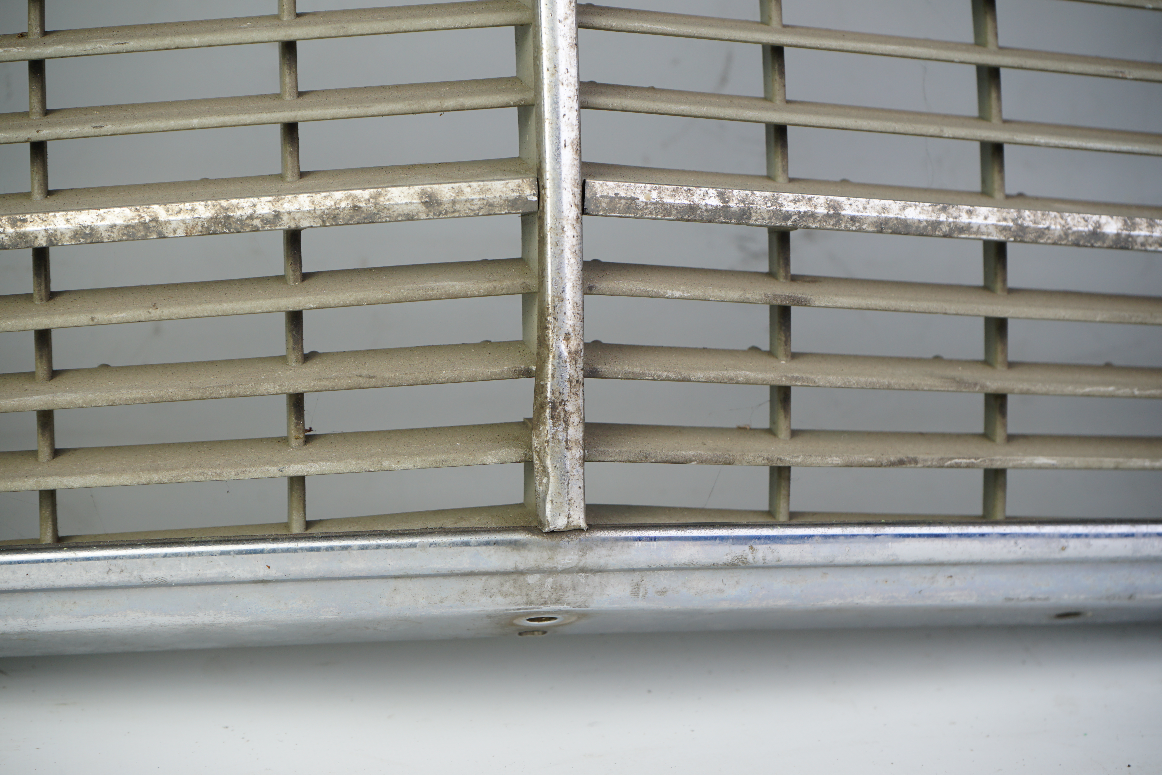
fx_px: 2259
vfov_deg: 19.5
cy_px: 388
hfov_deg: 28.8
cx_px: 581
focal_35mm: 70
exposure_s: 1/160
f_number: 8
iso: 200
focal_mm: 70
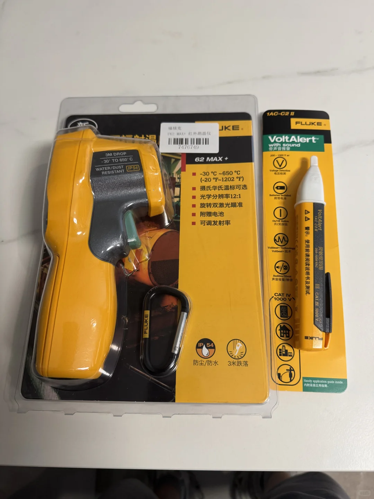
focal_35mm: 24
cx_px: 187
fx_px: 346
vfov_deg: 71.6
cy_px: 250
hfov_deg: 56.8
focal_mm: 6.76
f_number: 1.78
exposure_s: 1/94
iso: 200
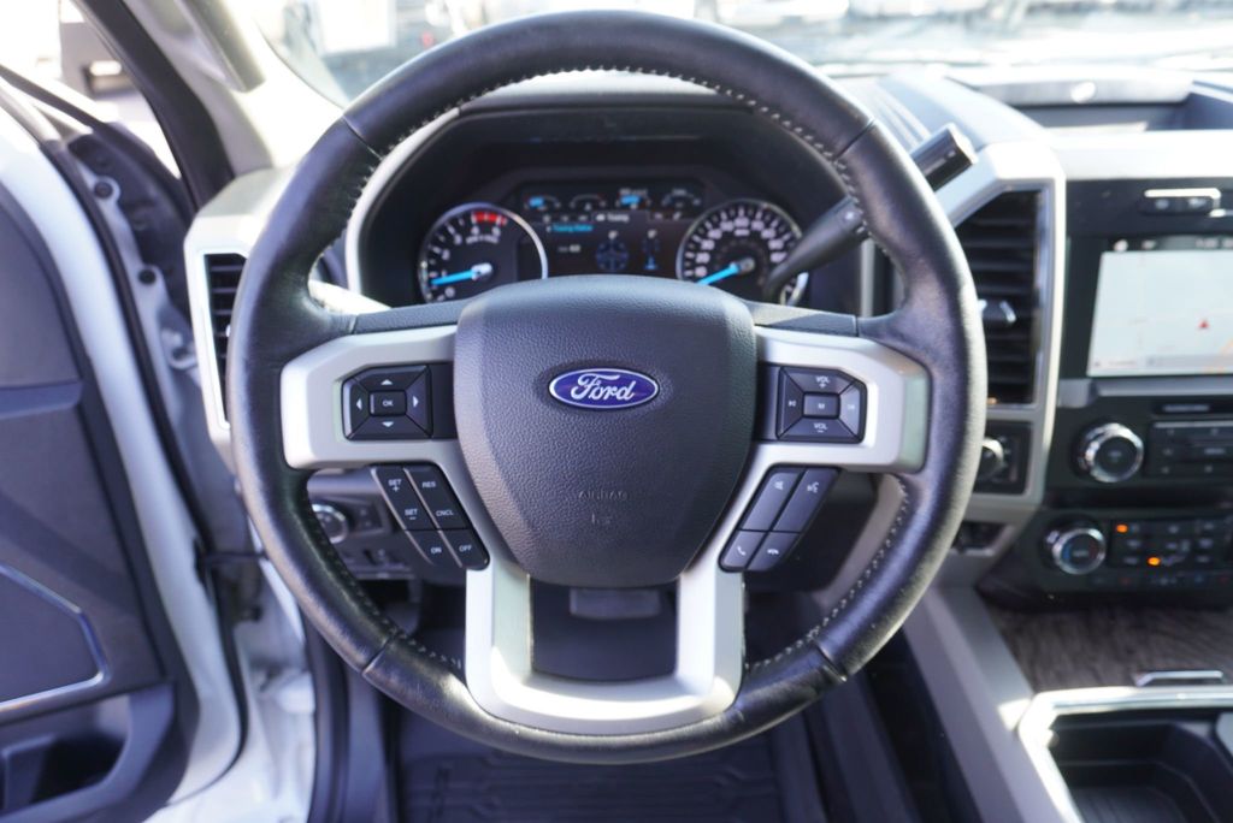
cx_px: 616
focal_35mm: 24
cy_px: 412
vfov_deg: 53.2
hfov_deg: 73.7
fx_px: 822
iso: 200
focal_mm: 16
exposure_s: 1/60
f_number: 4
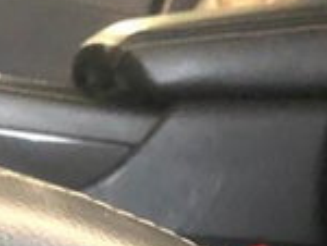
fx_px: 1410
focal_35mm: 149
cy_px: 583
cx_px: -22
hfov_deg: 13.0
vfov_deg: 9.0
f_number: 1.8
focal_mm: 4
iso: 125
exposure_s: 1/4
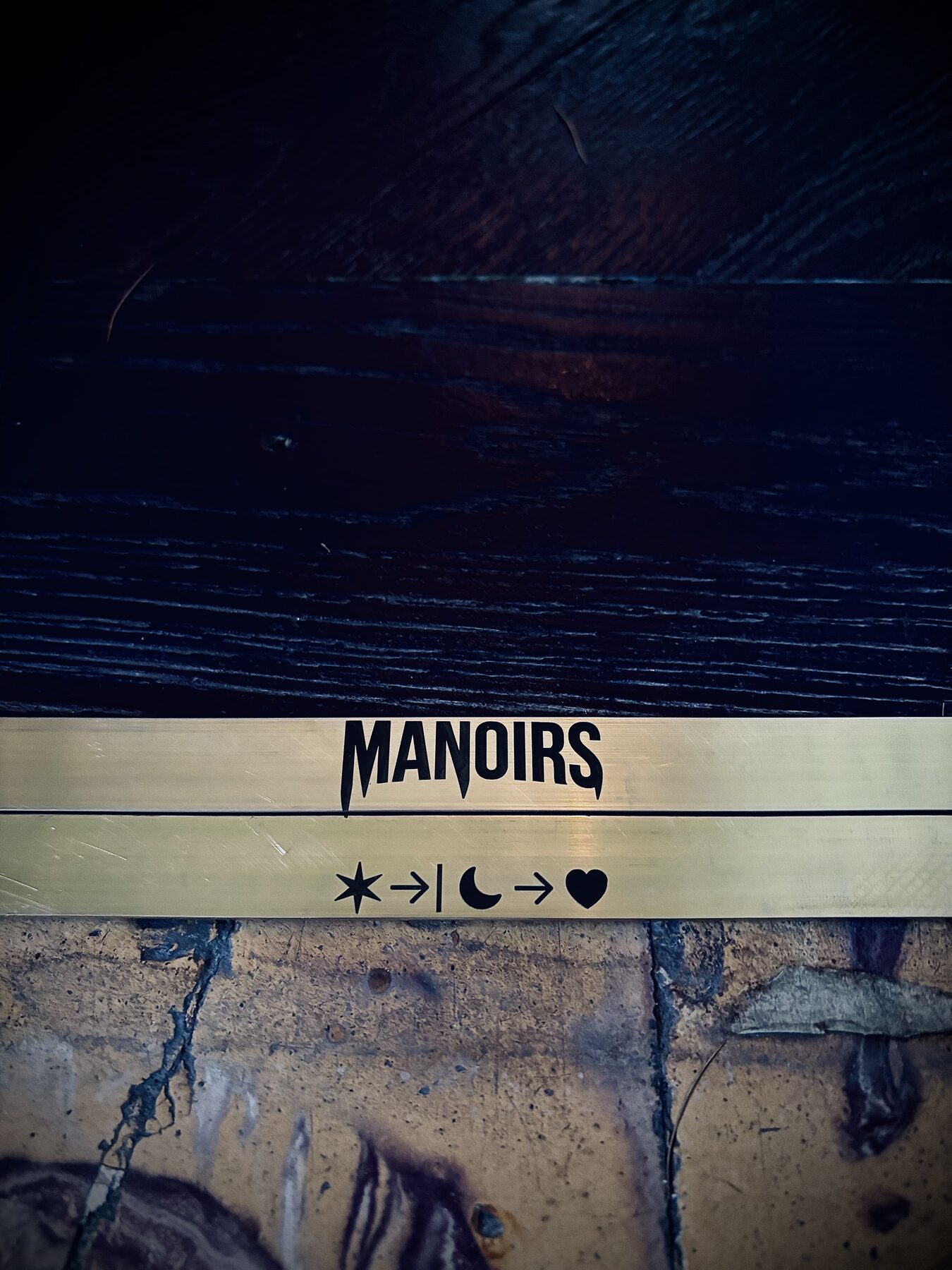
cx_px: 476
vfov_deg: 67.3
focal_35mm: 26
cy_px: 635
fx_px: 953
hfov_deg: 53.1
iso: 500
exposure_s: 1/25
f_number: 1.6
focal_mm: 5.96
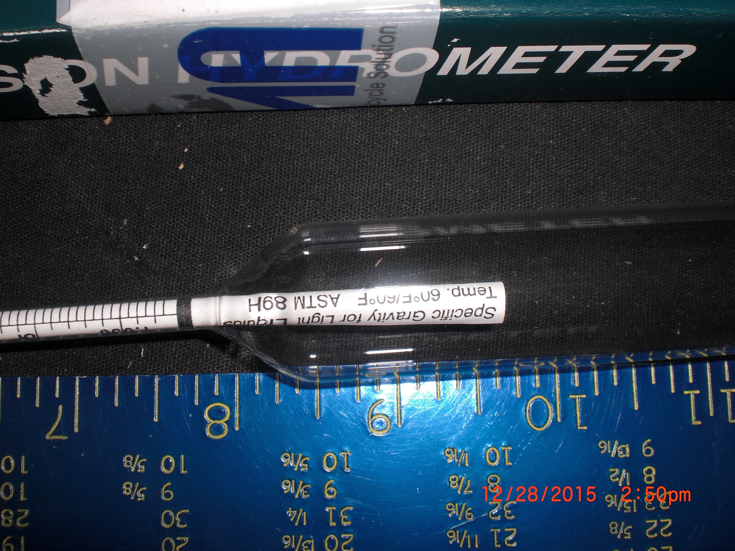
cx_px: 368
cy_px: 276
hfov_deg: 49.0
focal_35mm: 38
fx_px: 807
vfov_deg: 37.7
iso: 64
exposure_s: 1/60
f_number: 5.6
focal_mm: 6.3
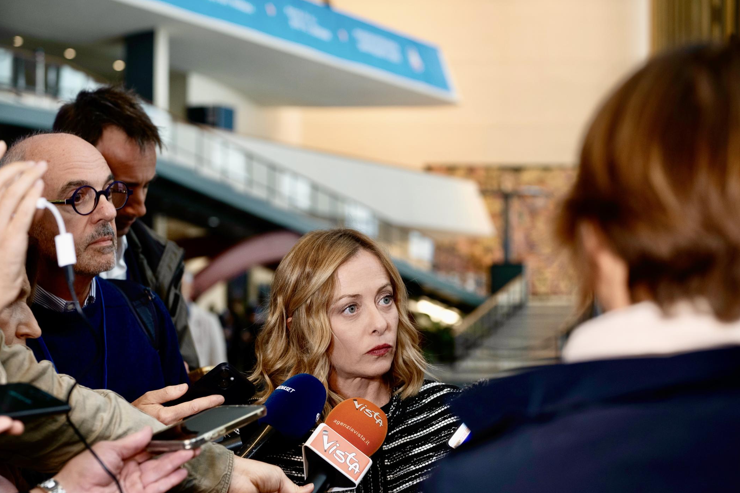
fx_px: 1501
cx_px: 352
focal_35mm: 73
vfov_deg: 18.7
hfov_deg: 27.7
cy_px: 263
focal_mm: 50
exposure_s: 1/100
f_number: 2.8
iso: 500
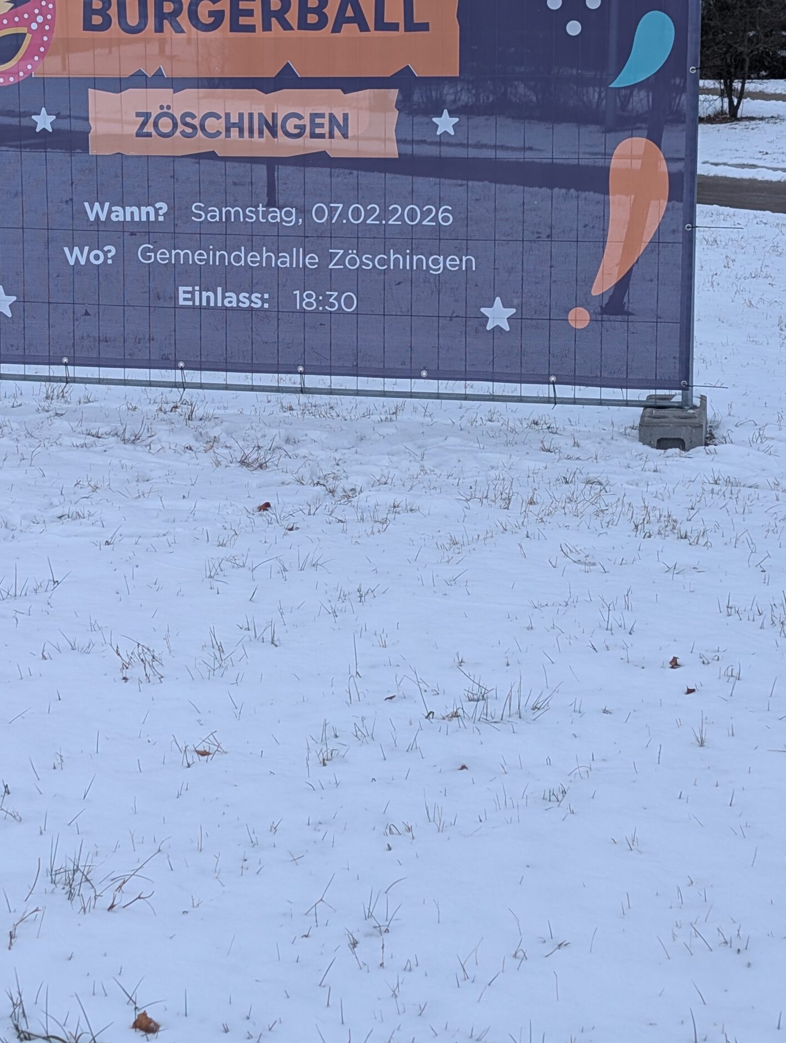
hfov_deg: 21.9
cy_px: 332
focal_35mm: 67
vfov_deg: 28.7
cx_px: 251
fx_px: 2023
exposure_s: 1/269
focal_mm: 6.9
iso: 22
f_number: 1.68
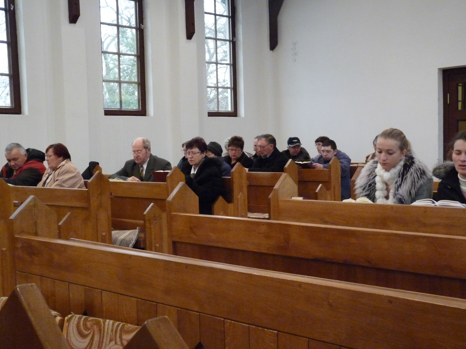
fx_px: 646
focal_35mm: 48
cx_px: 233
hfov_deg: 39.7
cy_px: 174
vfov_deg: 30.3
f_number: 3.2
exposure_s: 1/30
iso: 800
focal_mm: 8.5
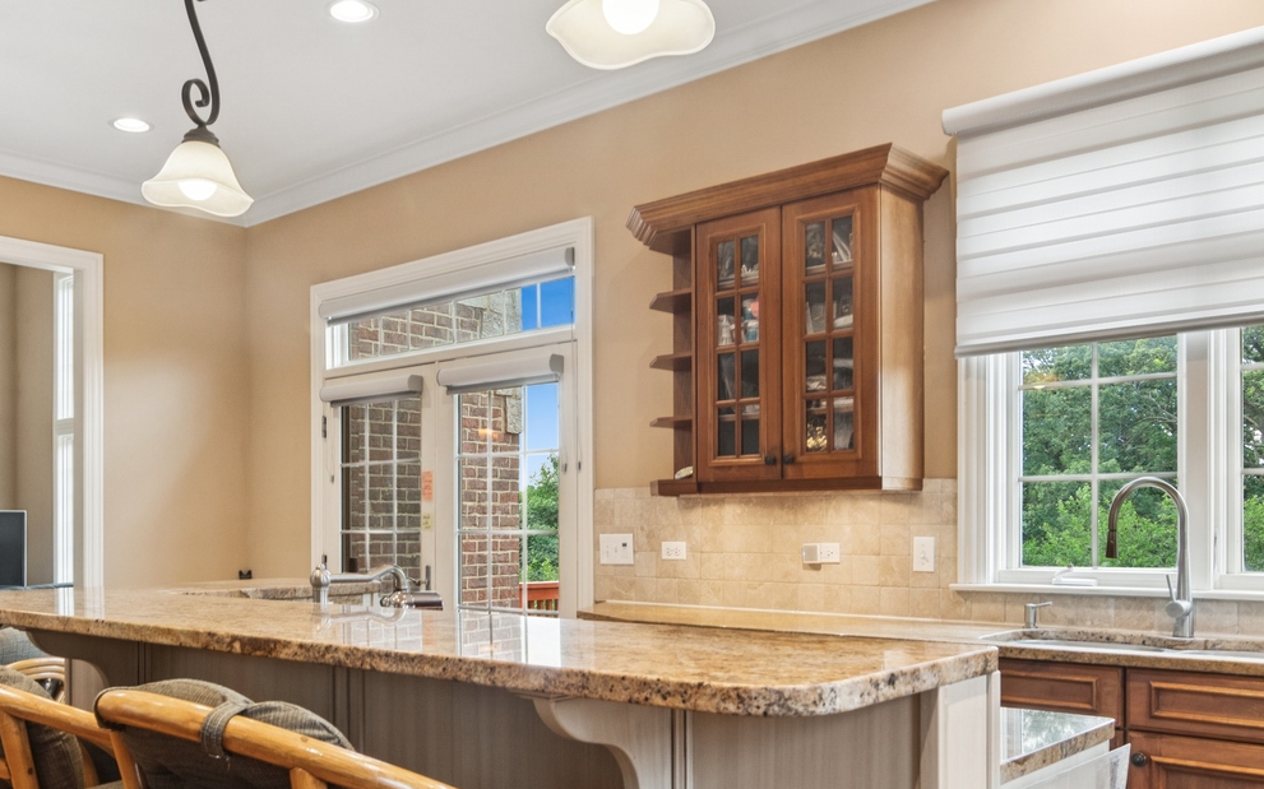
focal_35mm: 30
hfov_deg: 62.5
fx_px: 1033
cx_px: 527
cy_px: 571
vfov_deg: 40.9
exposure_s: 1/10
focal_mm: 12
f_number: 8
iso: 200
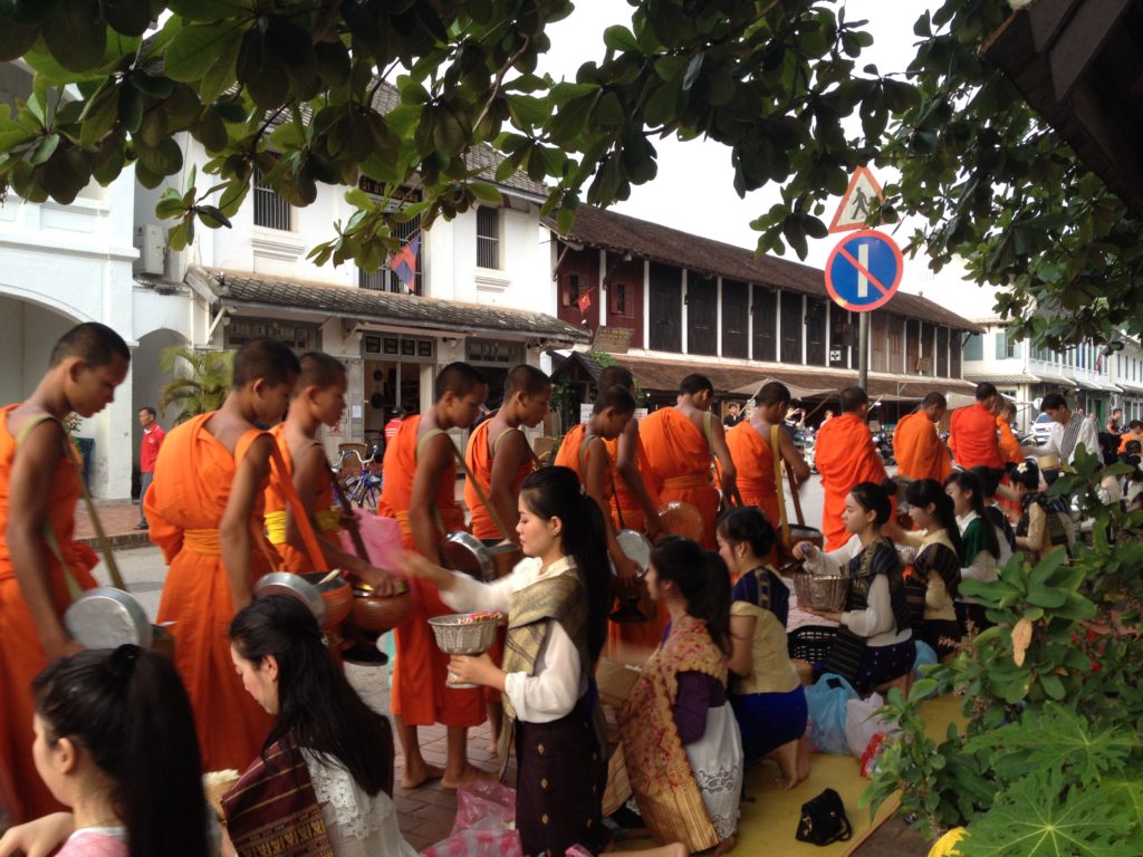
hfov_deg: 52.6
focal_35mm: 35
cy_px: 428
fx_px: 1156
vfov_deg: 40.7
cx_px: 572
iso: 50
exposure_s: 1/20
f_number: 2.4
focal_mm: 4.28
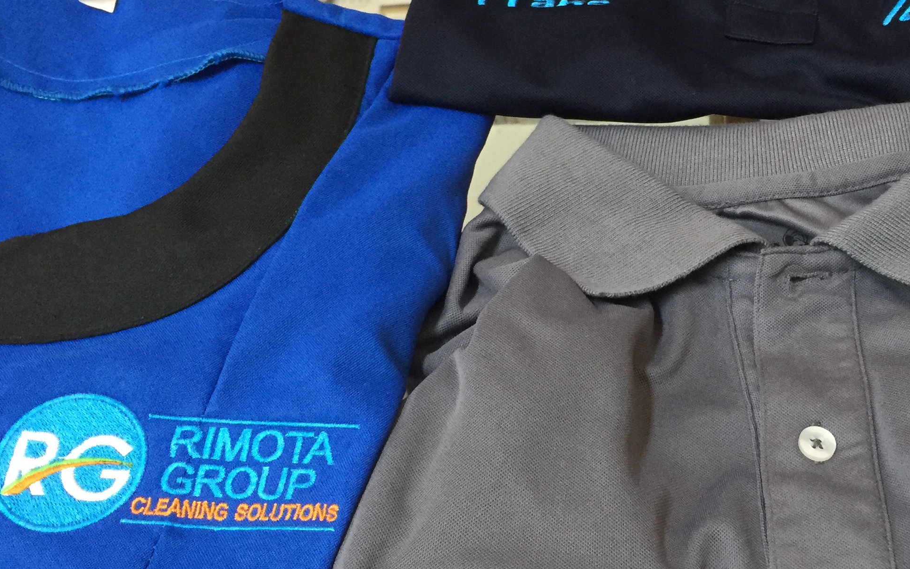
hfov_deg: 38.0
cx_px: 670
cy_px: 223
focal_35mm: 52
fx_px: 1290
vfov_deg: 24.8
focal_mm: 4.15
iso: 250
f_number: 2.2
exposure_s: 1/33
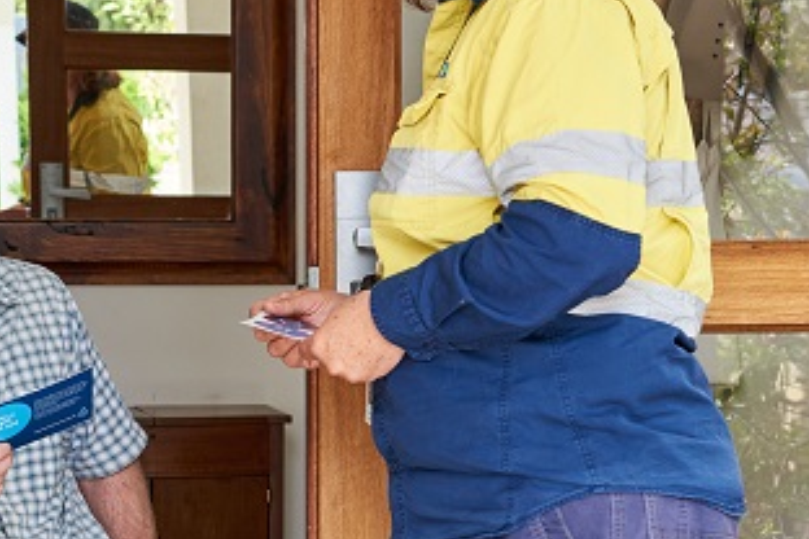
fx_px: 3123
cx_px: 246
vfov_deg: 9.9
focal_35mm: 139
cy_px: 330
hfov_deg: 14.7
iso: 500
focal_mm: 62
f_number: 6.3
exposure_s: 1/160
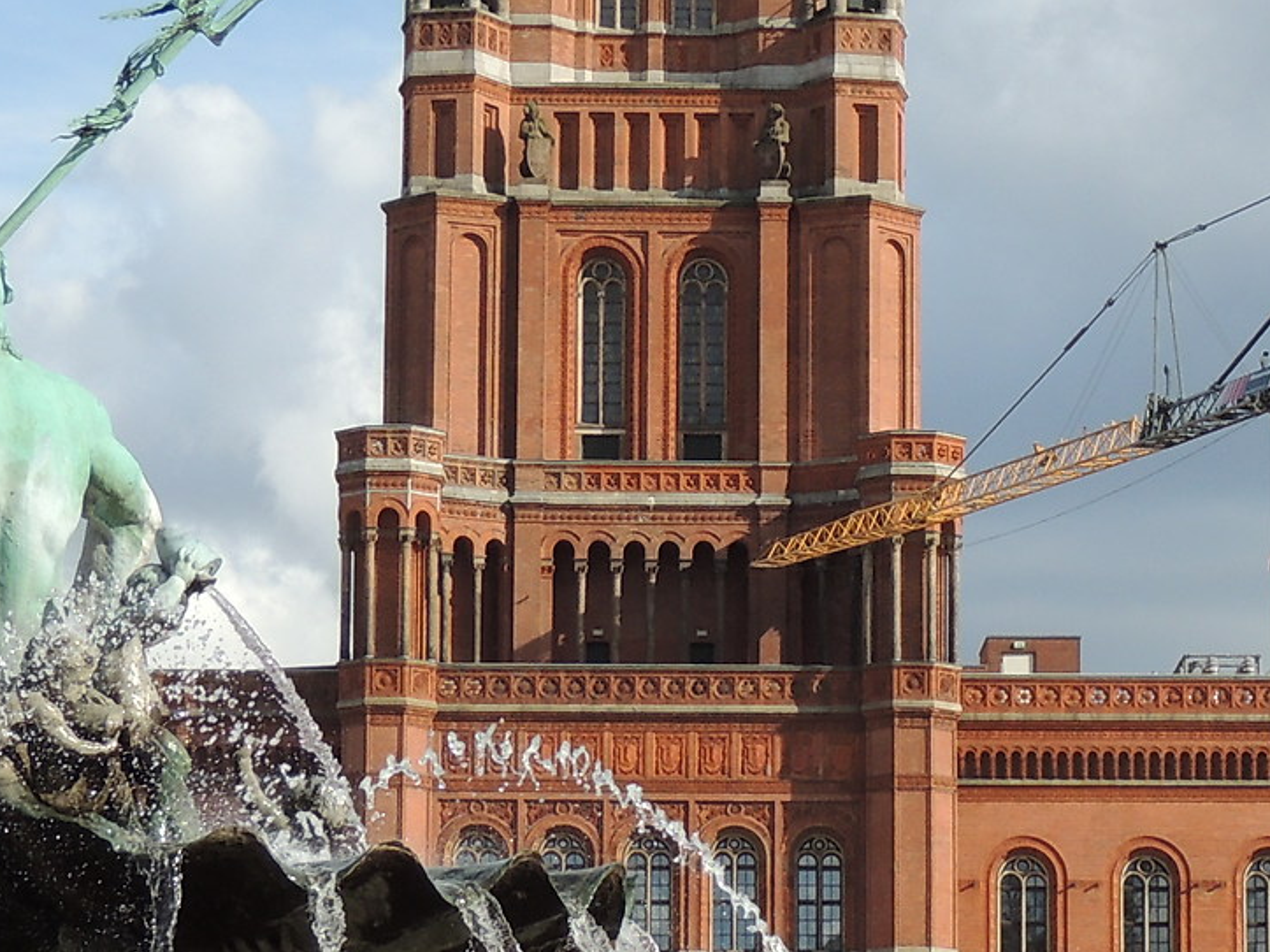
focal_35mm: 156
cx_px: 978
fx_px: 5722
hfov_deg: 12.6
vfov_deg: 9.5
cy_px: 453
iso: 100
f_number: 3.5
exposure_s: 1/800
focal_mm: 8.3
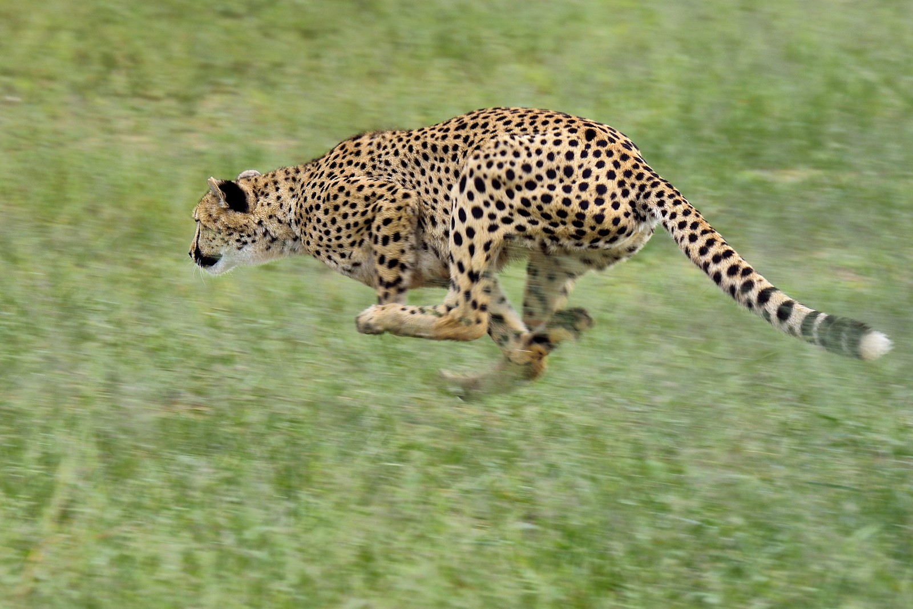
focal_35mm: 200
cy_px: 304
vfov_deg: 6.9
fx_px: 5071
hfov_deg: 10.3
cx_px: 456
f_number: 8
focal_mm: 200
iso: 400
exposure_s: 1/400
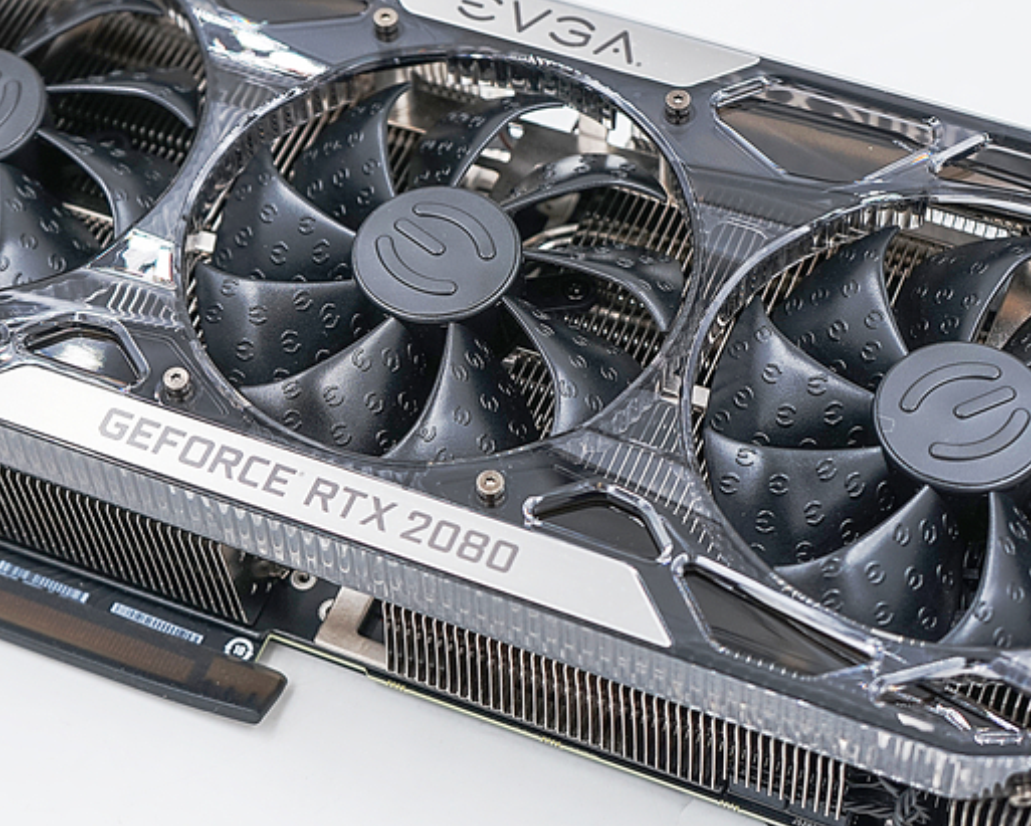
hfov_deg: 22.2
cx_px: 396
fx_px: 2626
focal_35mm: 86
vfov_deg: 17.9
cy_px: 377
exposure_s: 1/250
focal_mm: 48
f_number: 4.5
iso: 200
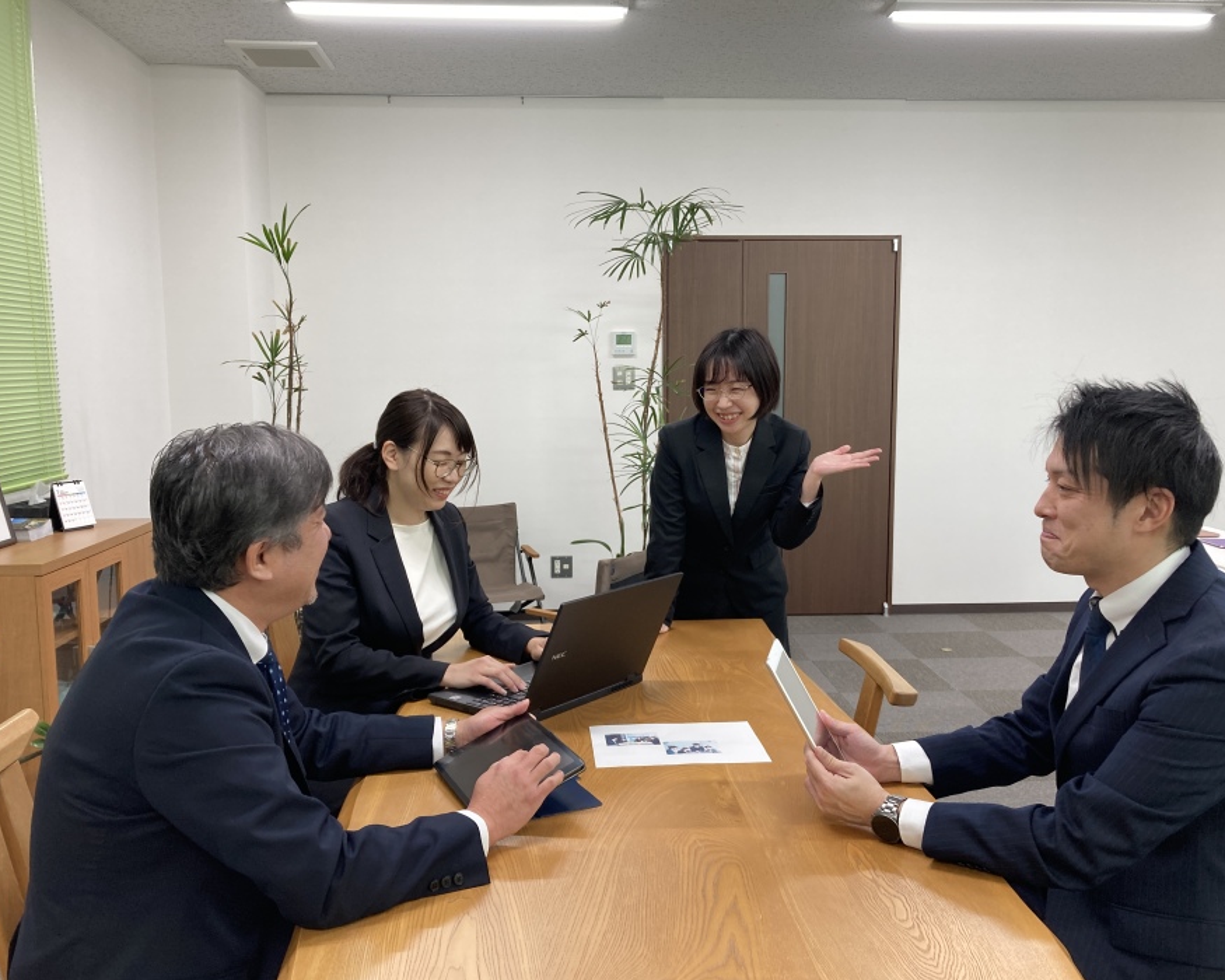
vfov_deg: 48.5
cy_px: 503
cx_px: 633
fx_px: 1088
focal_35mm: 30
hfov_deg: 58.8
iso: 50
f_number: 1.8
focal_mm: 3.99
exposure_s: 1/60
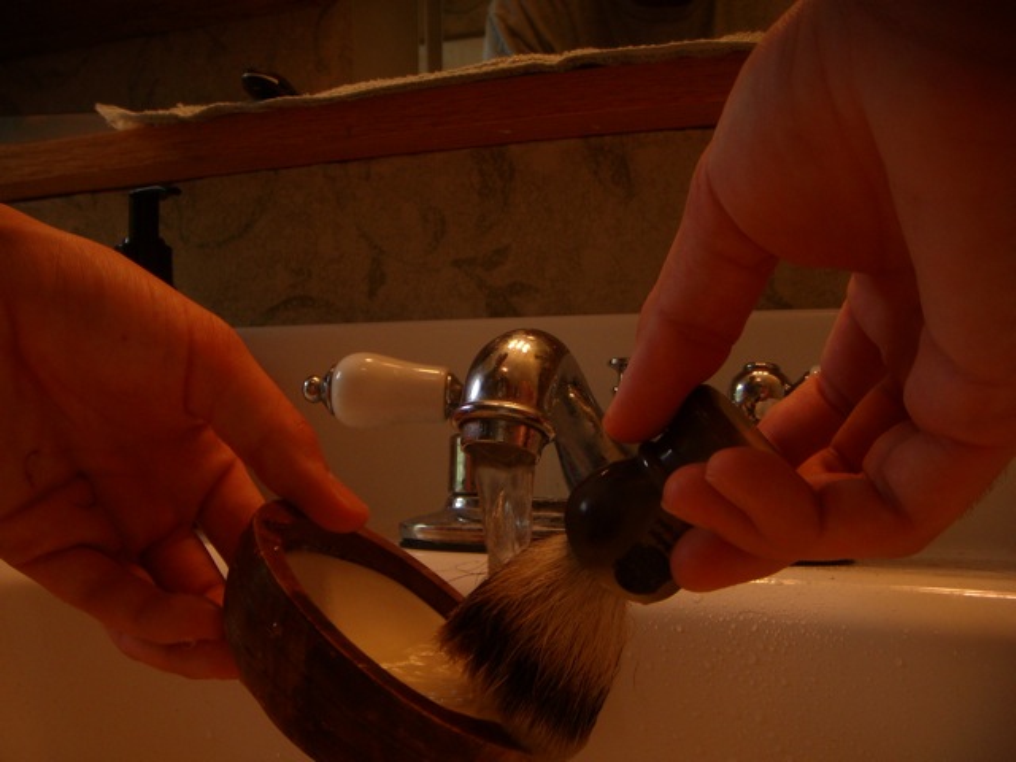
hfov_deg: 49.0
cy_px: 381
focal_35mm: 38
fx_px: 1115
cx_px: 508
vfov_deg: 37.7
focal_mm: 6.4
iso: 64
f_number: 3.5
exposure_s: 1/54.6
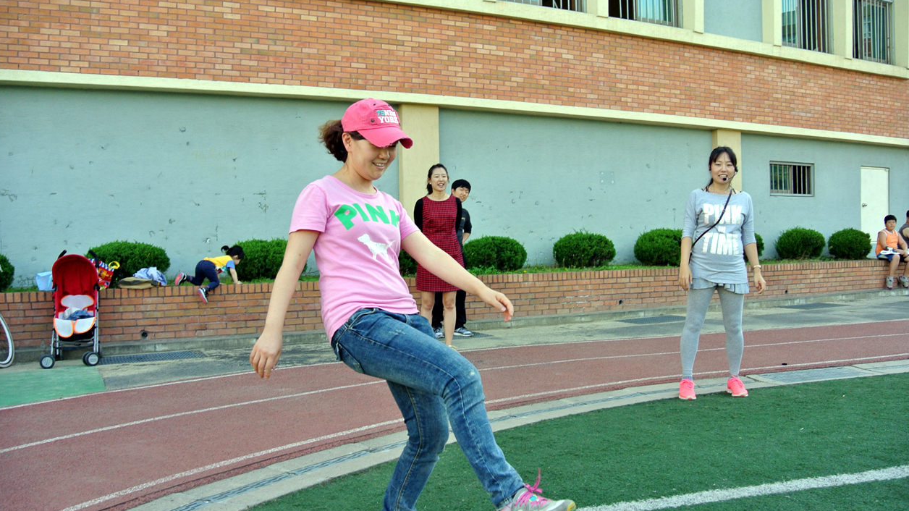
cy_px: 280
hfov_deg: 62.6
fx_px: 747
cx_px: 457
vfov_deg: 37.7
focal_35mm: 31
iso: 180
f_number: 4
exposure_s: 1/250
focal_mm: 11
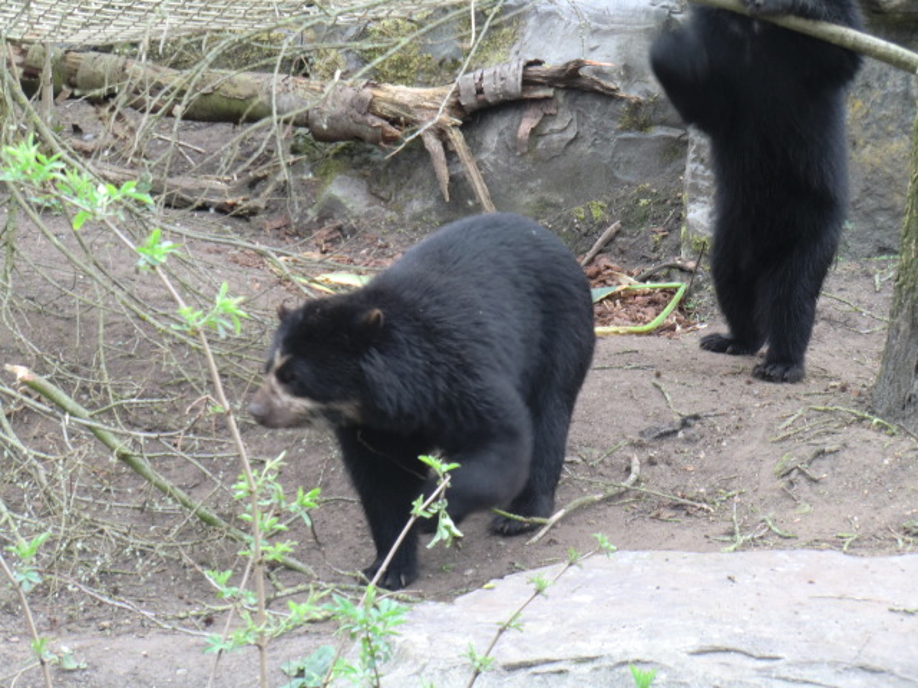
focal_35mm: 123
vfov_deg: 12.0
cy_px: 344
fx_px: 3262
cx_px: 459
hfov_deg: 16.0
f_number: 5.2
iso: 200
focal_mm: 22
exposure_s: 1/60
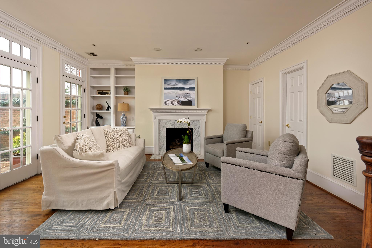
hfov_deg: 104.2
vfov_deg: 81.2
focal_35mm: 14
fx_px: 145
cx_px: 186
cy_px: 124
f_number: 10
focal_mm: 14
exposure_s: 1/200
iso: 250
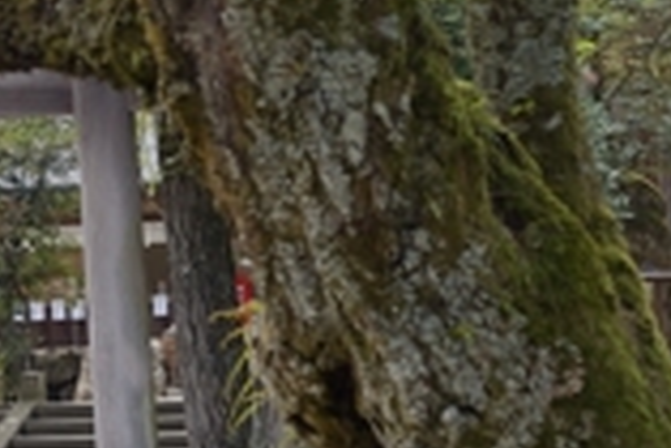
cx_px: -321
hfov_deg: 6.2
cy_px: -83
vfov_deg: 4.2
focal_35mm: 326
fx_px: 6082
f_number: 5
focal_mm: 50
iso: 100
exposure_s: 1/100
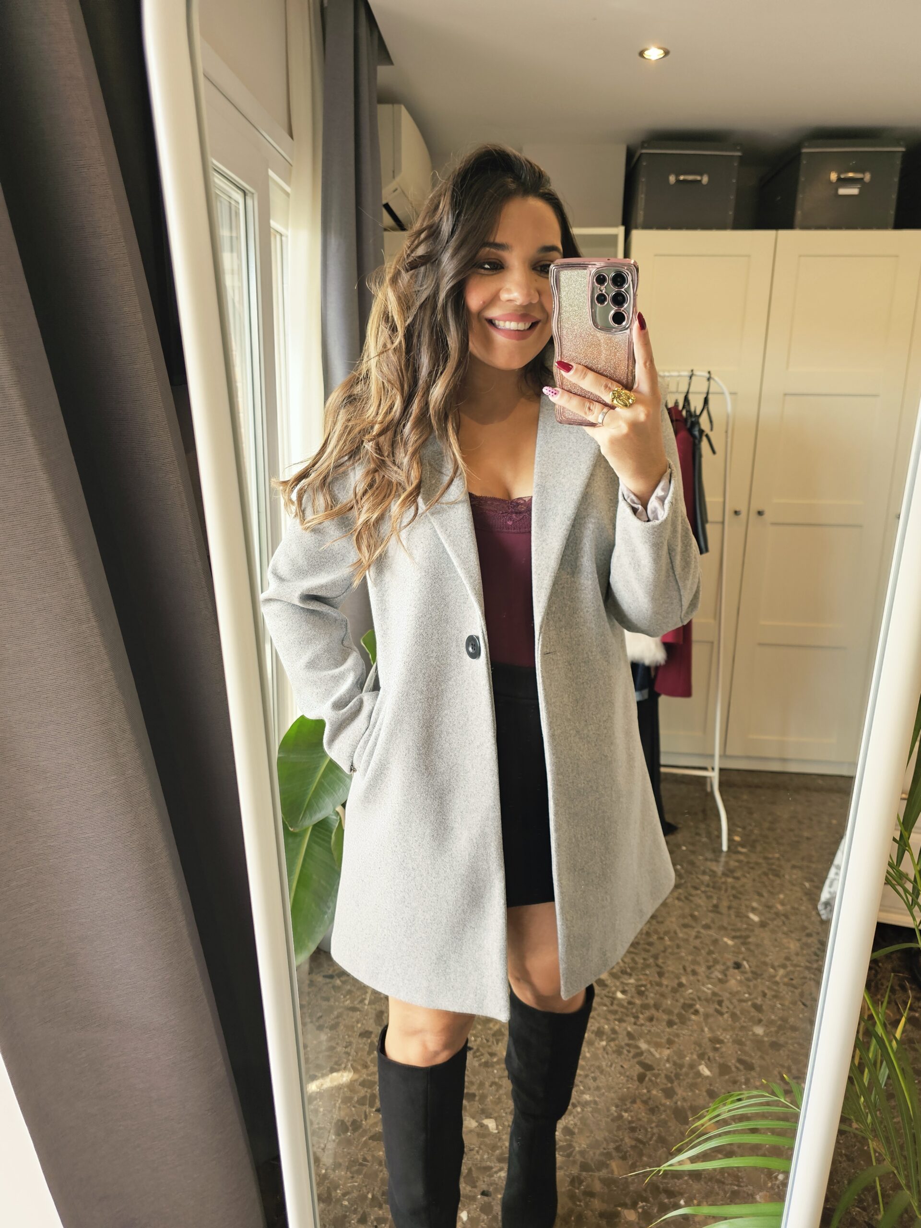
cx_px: 460
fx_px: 816
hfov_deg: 58.9
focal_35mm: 23
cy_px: 614
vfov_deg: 73.9
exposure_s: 1/100
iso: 80
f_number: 1.7
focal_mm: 6.3
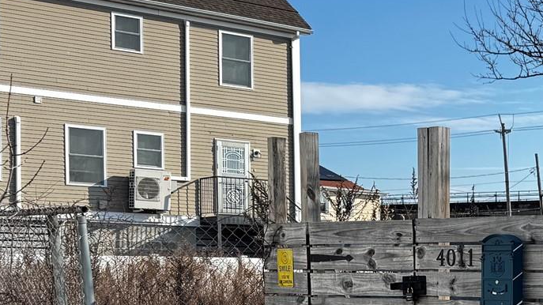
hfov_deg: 24.7
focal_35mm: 78
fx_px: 1123
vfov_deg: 15.1
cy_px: 332
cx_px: 641
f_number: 1.78
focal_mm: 6.76
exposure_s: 1/2833
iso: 80
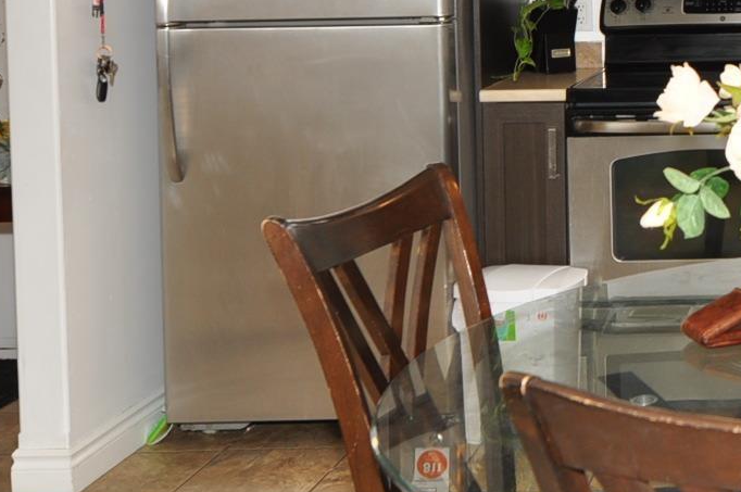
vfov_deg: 20.0
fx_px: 1357
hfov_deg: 26.6
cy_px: 7
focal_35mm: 66
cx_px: 924
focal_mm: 14
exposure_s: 1/60
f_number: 4
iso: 200
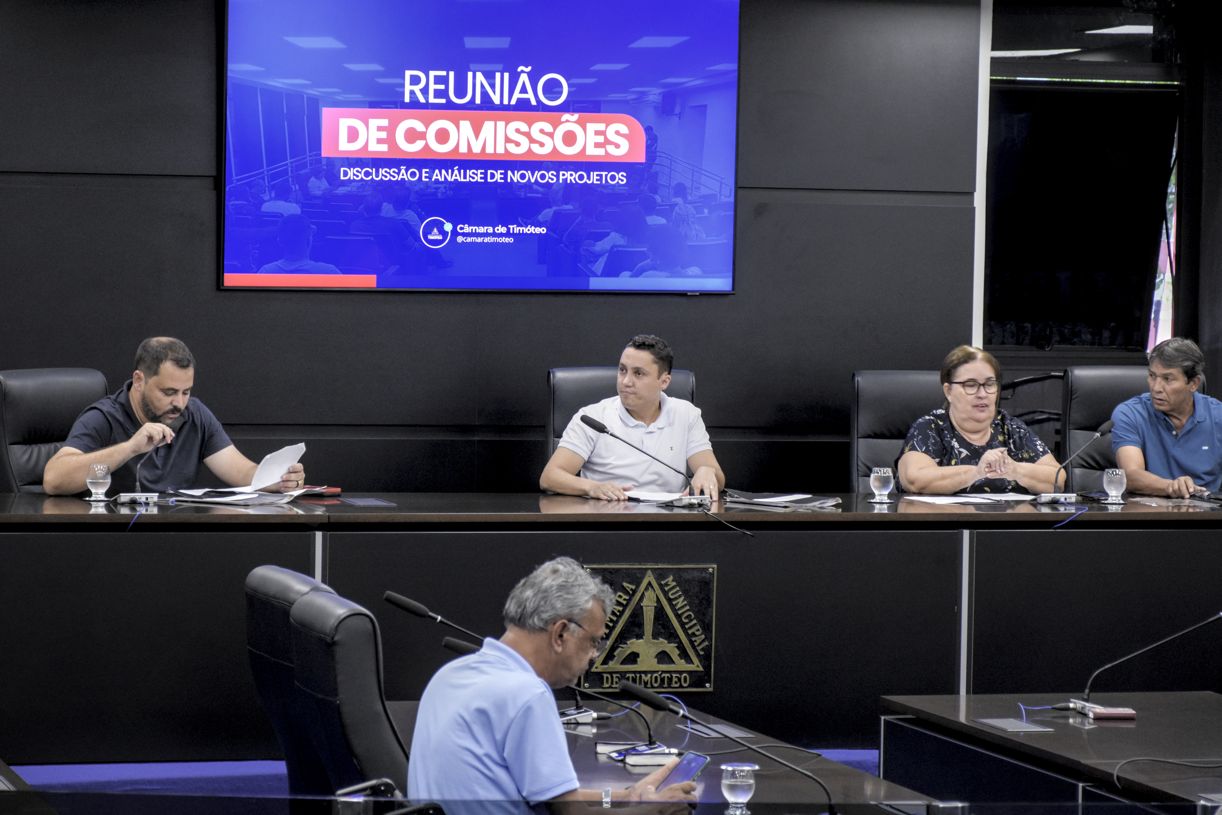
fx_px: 4073
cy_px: 408
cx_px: 611
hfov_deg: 17.1
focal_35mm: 120
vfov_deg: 11.4
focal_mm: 80
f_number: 5.3
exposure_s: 1/80
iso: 1250
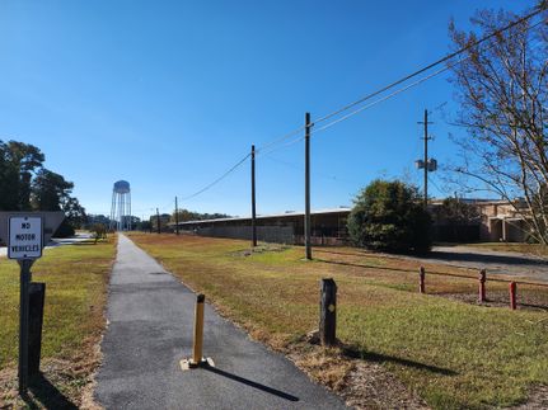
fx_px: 364
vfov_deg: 58.9
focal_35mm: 23
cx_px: 274
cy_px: 205
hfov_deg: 73.9
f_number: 1.8
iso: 12
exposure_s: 1/1576
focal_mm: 6.4
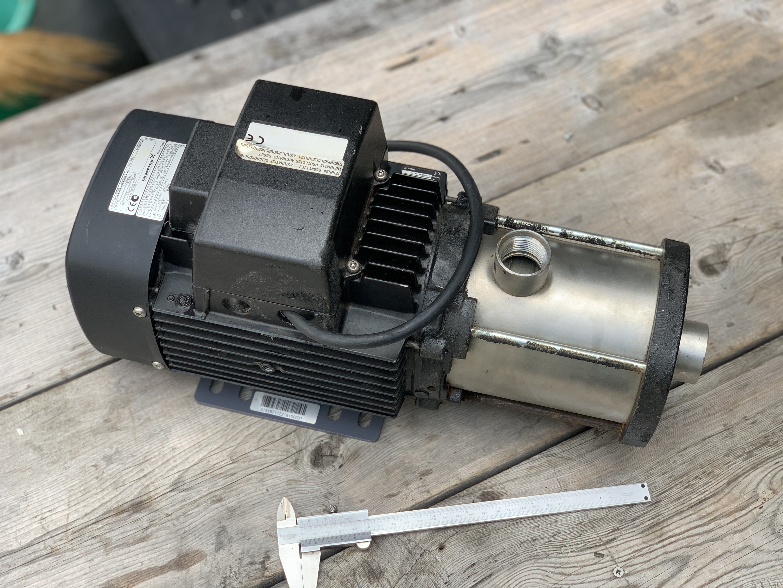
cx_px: 392
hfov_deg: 36.8
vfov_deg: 28.0
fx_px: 1176
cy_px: 294
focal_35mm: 52
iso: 16
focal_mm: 6
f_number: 2.4
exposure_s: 1/152
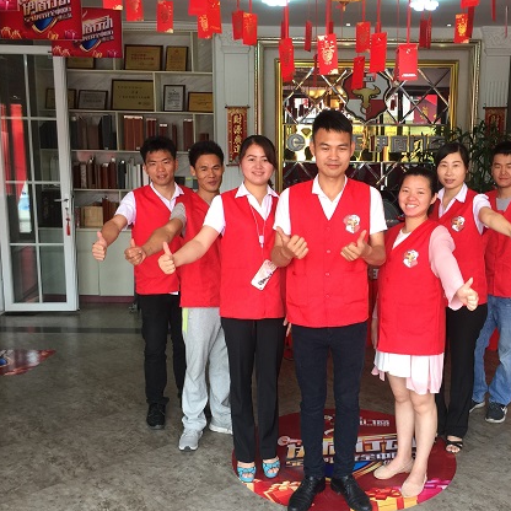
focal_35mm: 37
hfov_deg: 44.6
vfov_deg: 44.9
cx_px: 318
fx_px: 618
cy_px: 260
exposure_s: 1/33
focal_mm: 4.15
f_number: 2.2
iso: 32
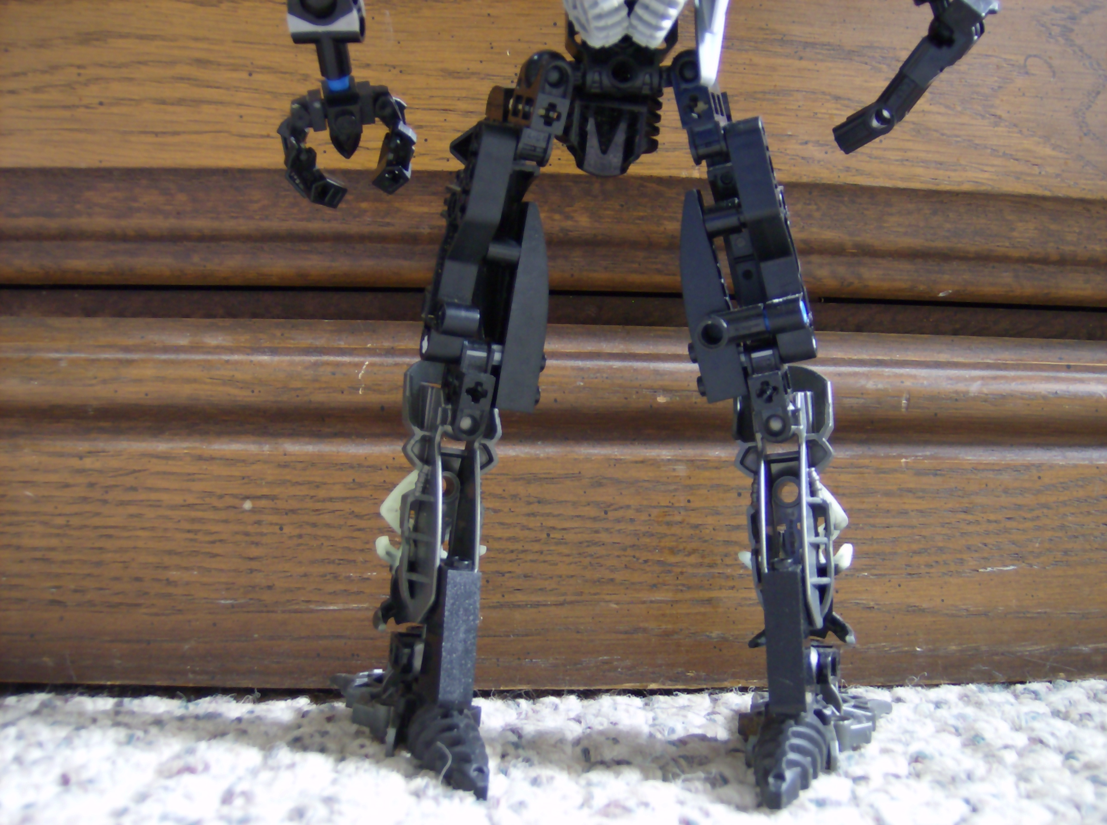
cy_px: 412
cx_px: 554
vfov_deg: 39.5
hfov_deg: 51.5
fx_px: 1149
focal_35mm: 36
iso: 200
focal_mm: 6
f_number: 2.8
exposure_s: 1/1.35
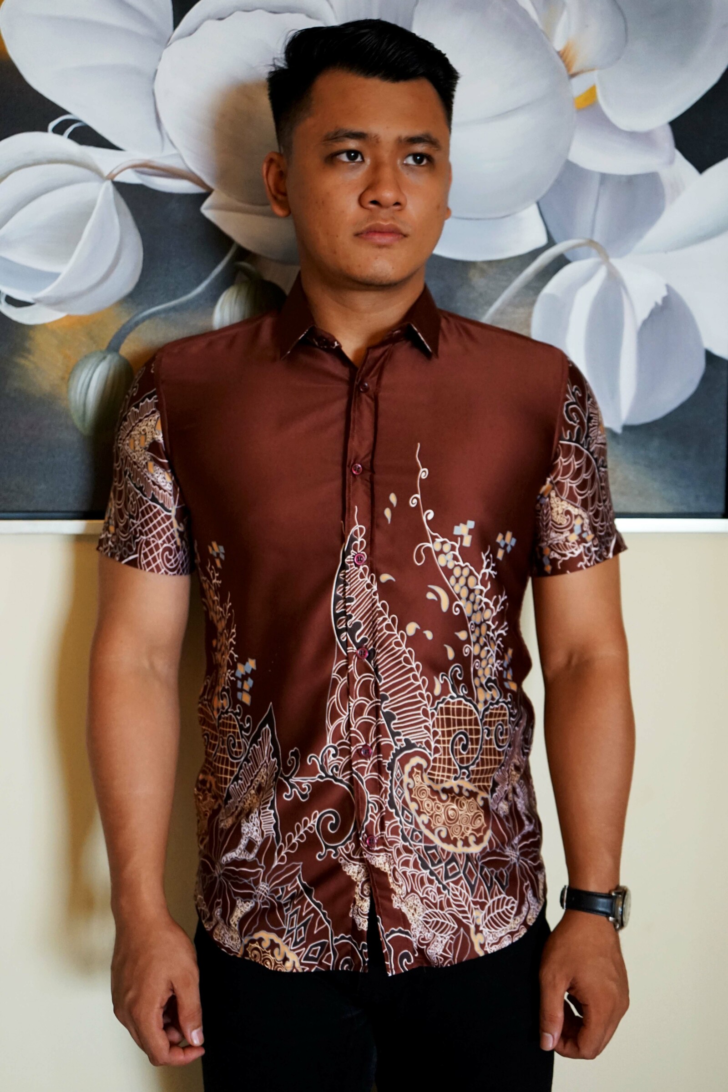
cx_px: 364
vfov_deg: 45.4
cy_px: 546
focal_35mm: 43
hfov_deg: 31.2
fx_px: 1304
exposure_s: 1/160
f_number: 4.5
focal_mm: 43
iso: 2500
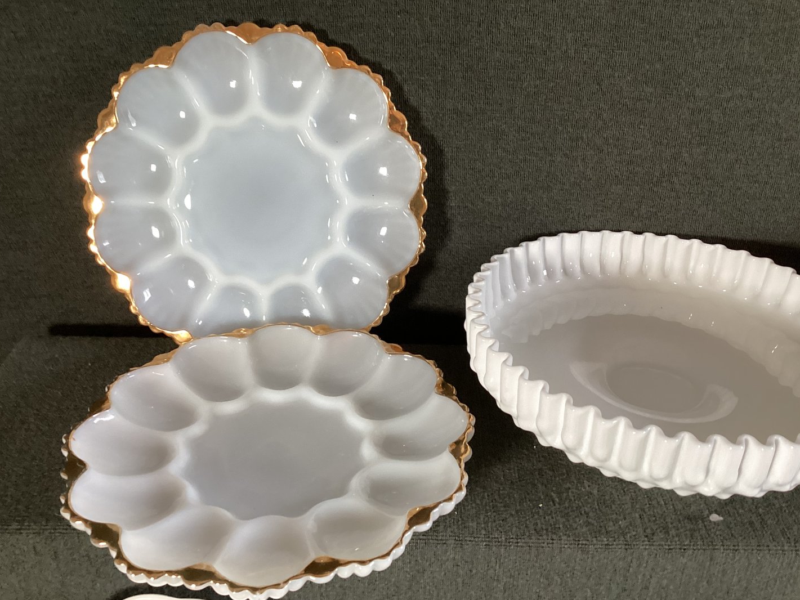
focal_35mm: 33
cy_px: 290
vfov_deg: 42.9
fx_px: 763
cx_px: 386
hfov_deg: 55.3
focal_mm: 3.3
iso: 200
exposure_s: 1/60
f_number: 2.4
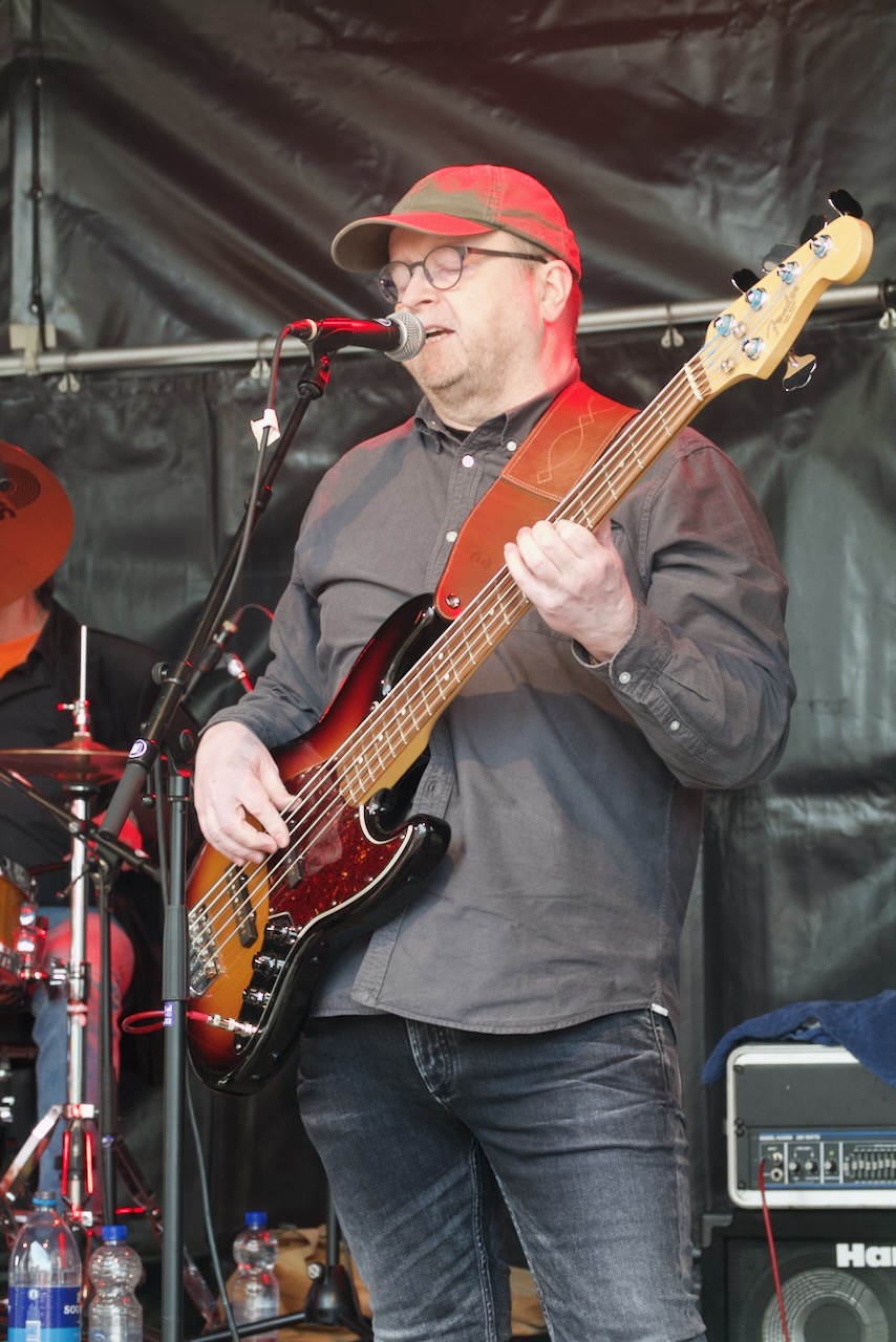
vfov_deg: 16.6
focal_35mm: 123
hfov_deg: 11.2
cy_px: 671
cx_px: 448
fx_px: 4589
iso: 800
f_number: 4
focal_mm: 44.93
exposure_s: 1/250
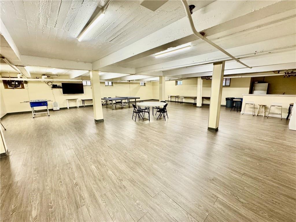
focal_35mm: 14
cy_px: 111
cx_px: 148
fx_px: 120
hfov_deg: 102.1
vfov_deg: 85.7
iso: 250
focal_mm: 2.22
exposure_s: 1/60
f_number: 2.2
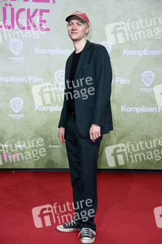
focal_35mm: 78
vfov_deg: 26.0
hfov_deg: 17.5
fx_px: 527
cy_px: 122
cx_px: 81
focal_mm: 78
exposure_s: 1/250
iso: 640
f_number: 5.6
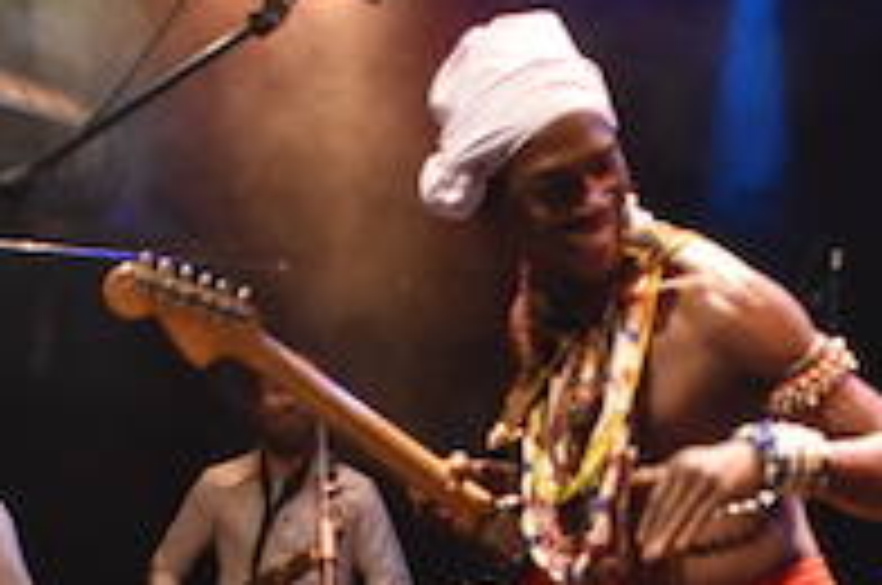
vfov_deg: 18.7
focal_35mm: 69
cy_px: 695
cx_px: 540
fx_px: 1688
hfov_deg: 29.2
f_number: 3.5
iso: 4500
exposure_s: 1/60
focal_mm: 18
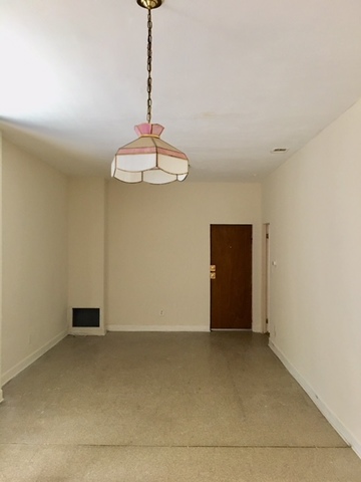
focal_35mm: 29
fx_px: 403
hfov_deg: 48.2
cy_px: 241
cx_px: 180
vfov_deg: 61.7
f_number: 2.2
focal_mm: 4.15
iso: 80
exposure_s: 1/10
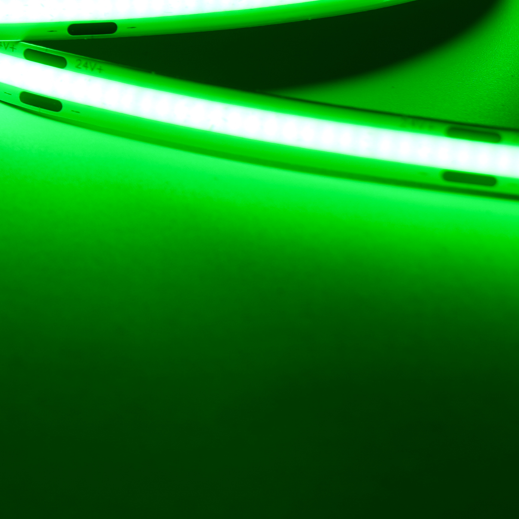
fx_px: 3359
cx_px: -460
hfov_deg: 8.5
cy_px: -86
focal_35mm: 198
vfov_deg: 8.7
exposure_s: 1/200
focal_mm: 54
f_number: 9
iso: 50
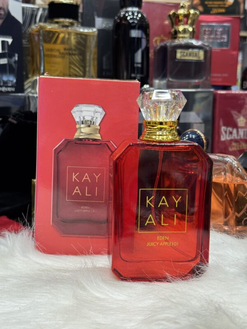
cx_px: 124
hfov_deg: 30.3
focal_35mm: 48
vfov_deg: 39.7
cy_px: 164
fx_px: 457
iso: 80
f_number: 1.78
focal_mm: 6.76
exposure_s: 1/50
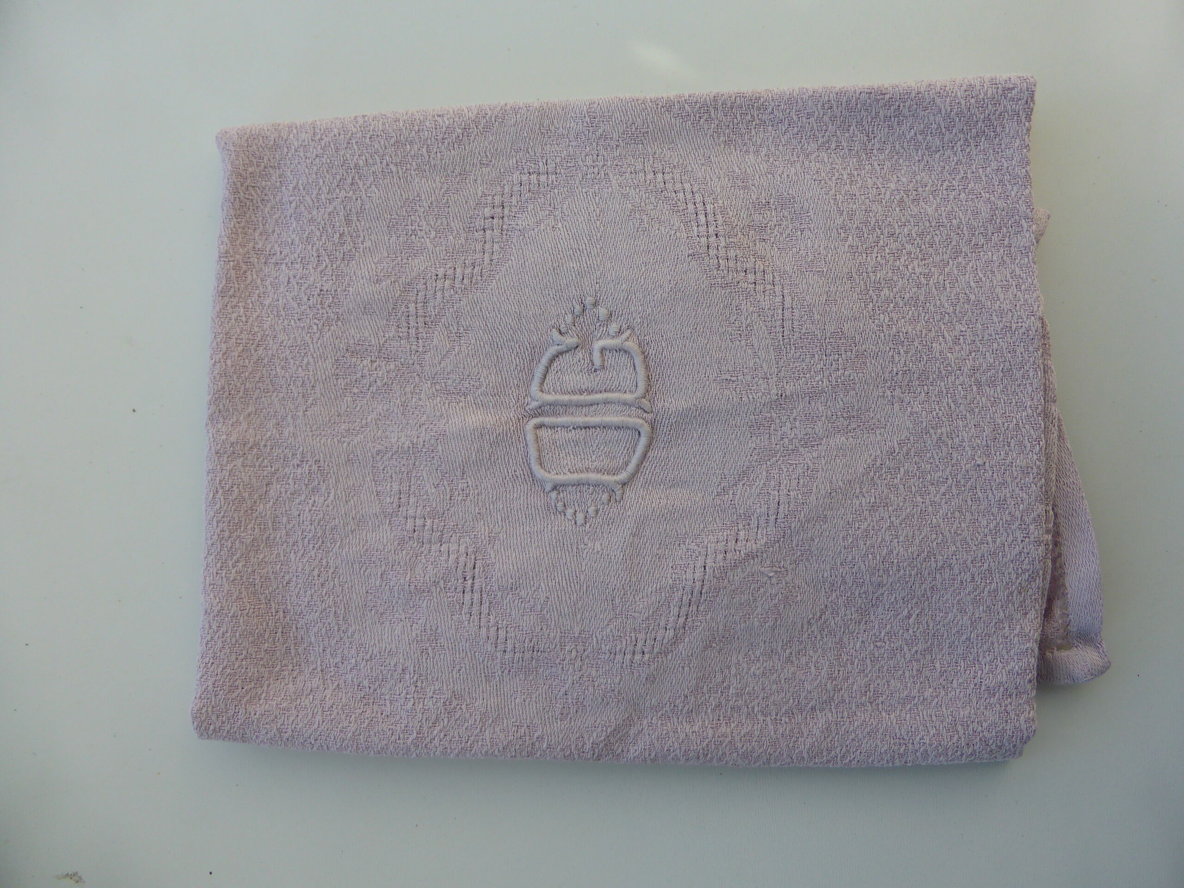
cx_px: 592
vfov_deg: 54.9
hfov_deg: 69.4
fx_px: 855
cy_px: 444
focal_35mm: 25
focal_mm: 4.3
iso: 100
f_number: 3.3
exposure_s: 1/400
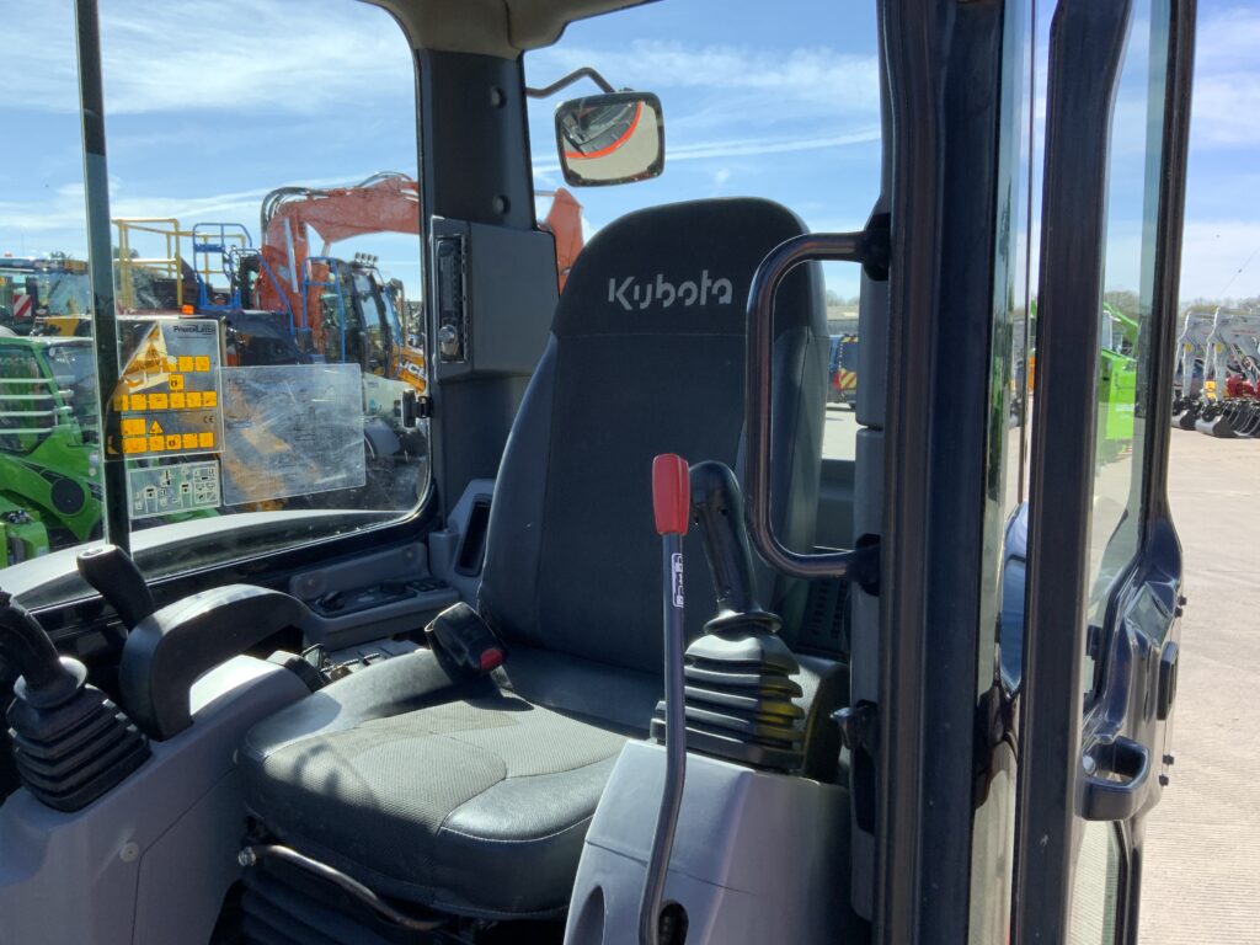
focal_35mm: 29
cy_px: 472
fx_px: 1056
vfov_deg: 48.2
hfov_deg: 61.7
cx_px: 630
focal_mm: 3
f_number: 1.8
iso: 16
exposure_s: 1/627
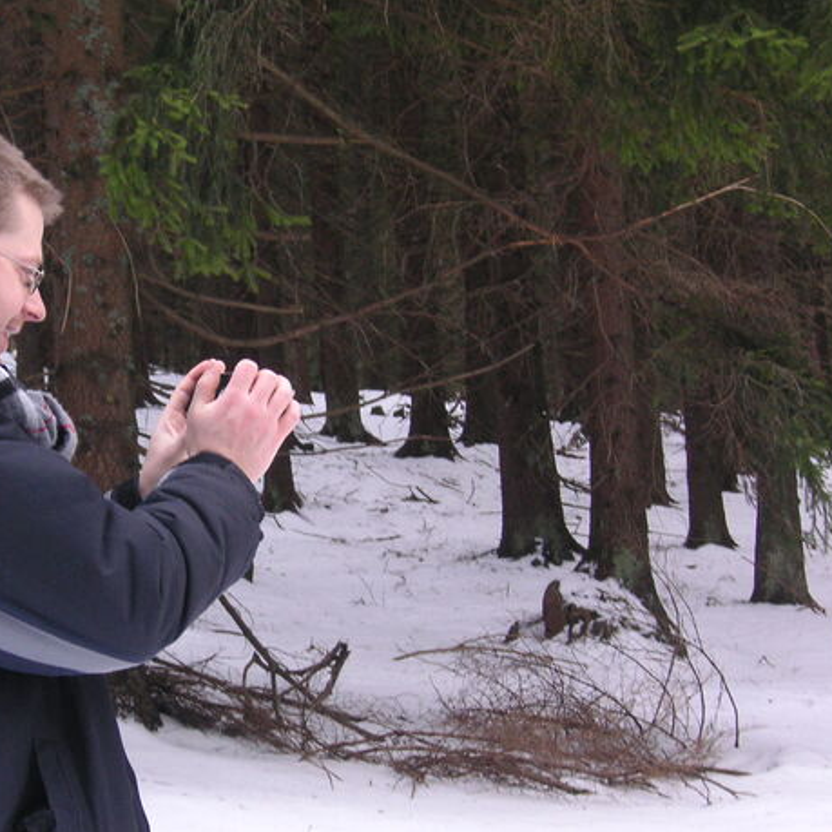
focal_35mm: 77
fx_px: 2094
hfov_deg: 22.1
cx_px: 129
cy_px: 455
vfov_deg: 22.5
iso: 64
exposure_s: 1/45
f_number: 3.4
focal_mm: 8.4
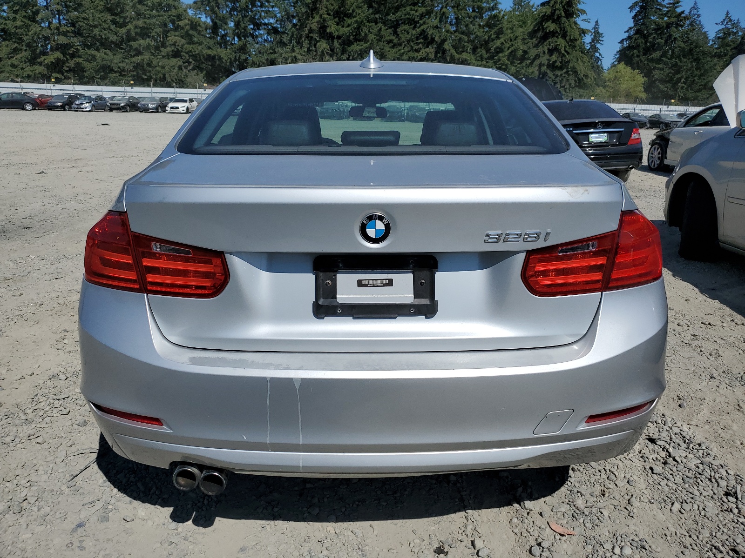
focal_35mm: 26
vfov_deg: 53.1
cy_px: 279
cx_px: 372
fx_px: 560
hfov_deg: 67.3
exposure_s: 1/10000
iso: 51
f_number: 1.5
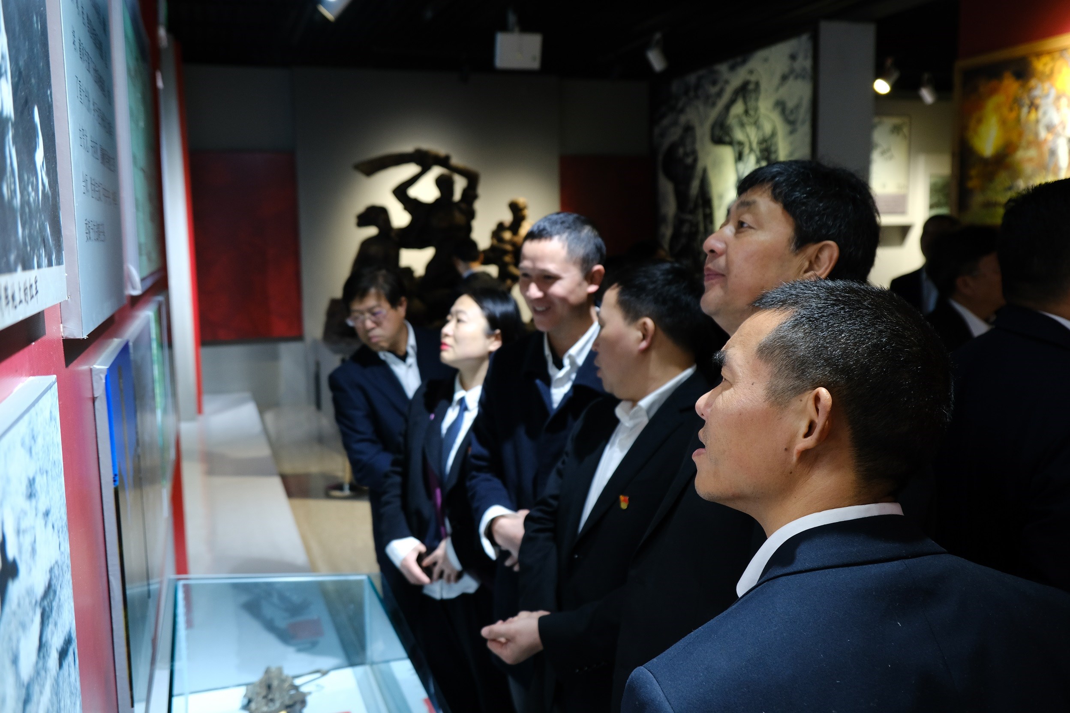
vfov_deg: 42.3
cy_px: 356
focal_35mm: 31
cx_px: 535
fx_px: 921
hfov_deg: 60.3
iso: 1000
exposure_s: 1/56
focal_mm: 20.8
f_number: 4
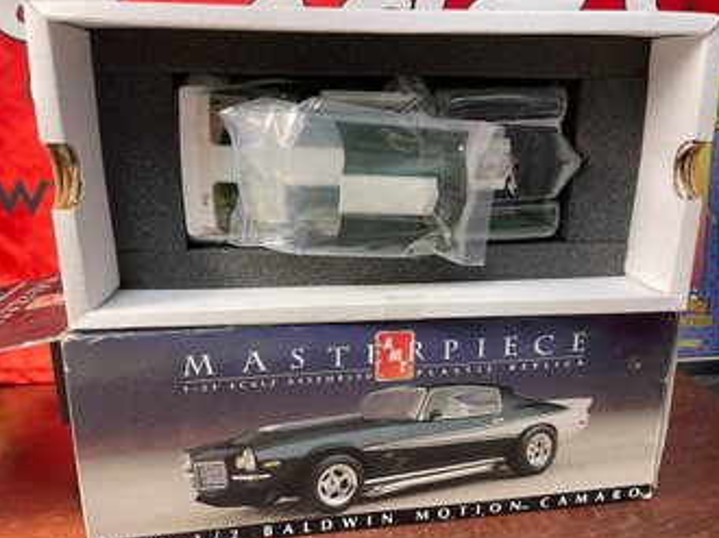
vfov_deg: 51.3
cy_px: 273
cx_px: 371
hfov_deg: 65.3
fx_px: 560
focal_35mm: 27
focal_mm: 4.2
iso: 125
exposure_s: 1/60
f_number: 1.6
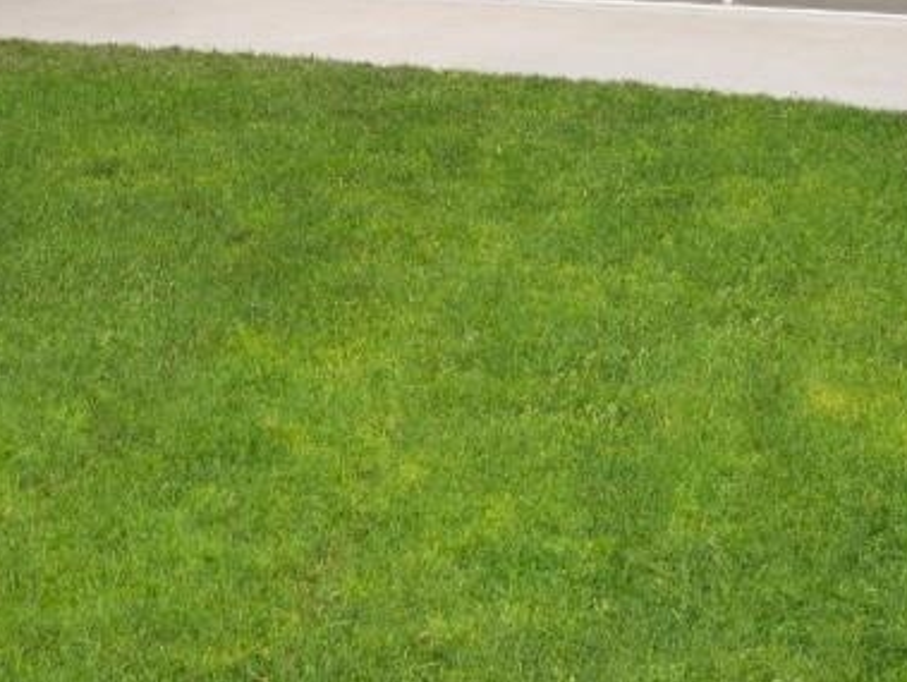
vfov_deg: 17.7
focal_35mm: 78
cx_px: 7
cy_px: -206
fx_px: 2046
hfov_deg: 23.9
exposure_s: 1/160
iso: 100
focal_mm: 13
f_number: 6.3
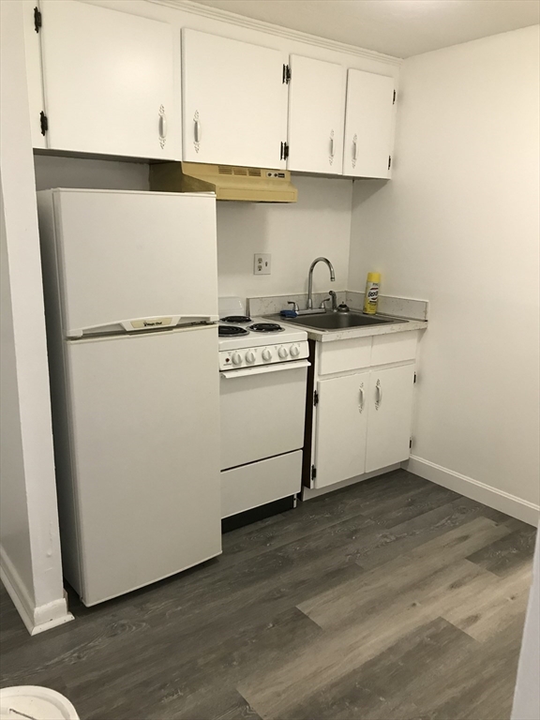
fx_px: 582
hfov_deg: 49.7
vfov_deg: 63.4
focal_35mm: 28
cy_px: 360
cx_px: 270
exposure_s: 1/15
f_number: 1.8
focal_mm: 3.99
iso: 40
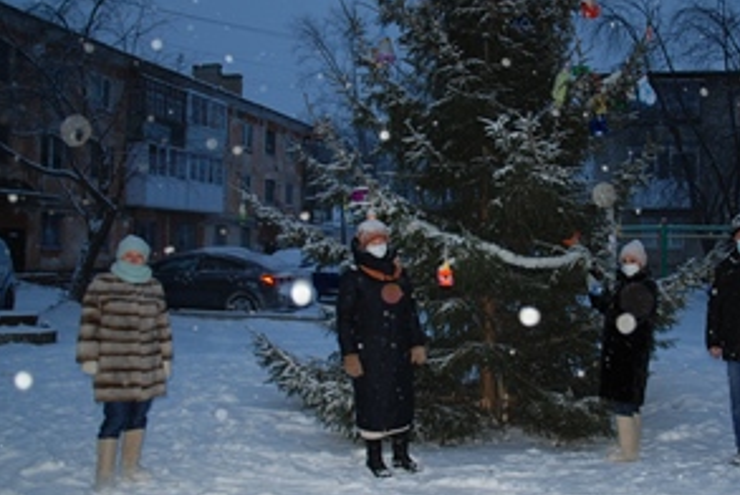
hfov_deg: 50.0
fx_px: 782
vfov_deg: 35.1
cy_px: 240
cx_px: 476
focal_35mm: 38
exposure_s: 1/60
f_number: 3.8
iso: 220
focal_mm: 18
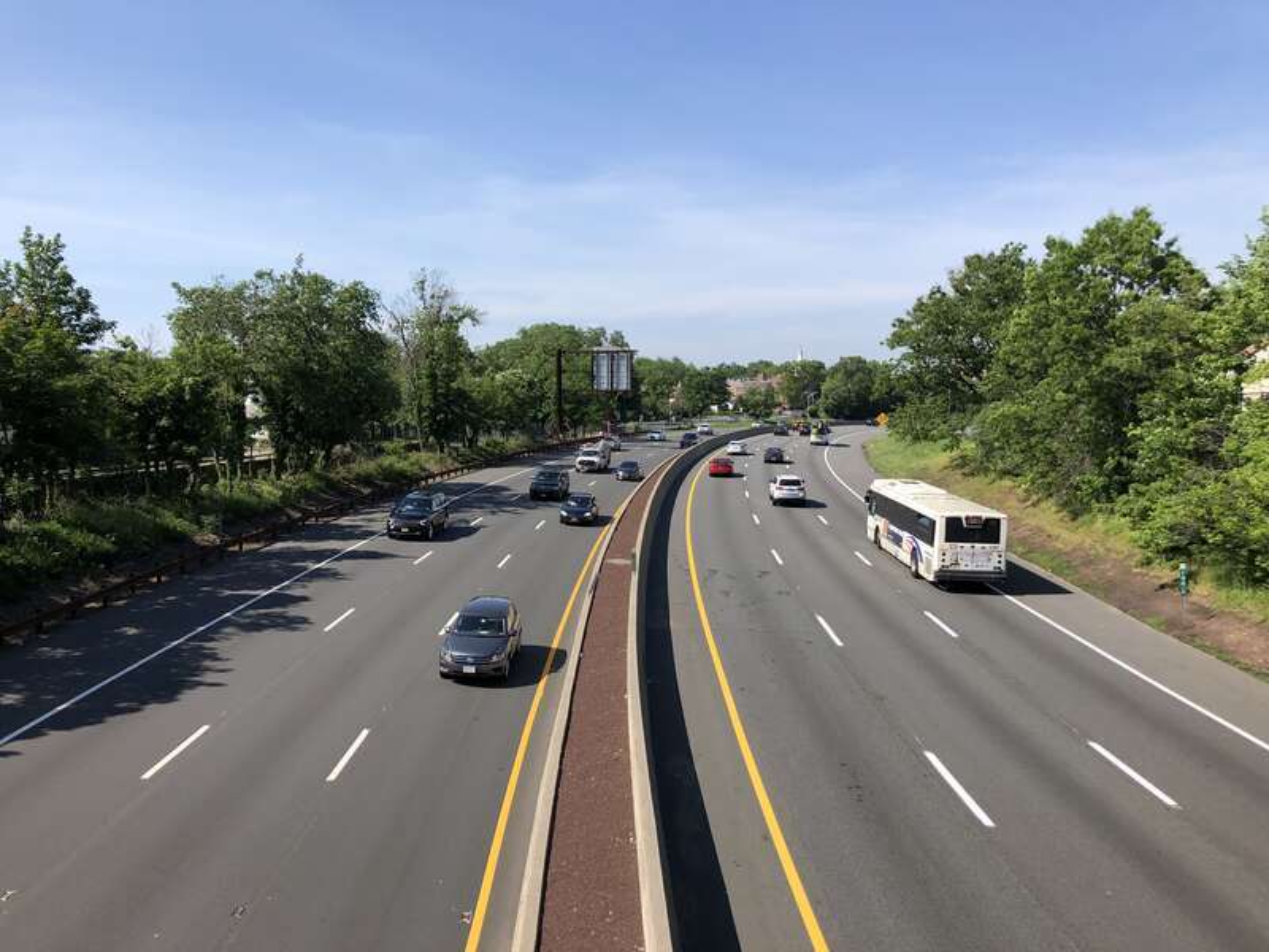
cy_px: 476
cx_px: 634
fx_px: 1026
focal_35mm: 28
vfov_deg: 49.7
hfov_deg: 63.4
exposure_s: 1/1799
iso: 20
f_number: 1.8
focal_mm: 4
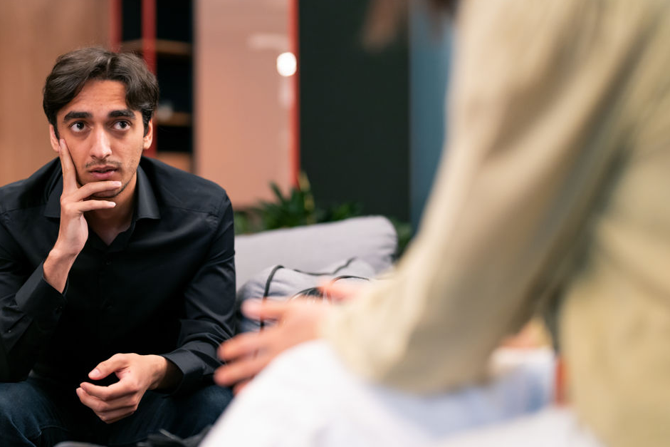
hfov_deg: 29.5
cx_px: 244
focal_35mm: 68
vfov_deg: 20.0
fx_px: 1265
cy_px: 238
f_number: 1.2
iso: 800
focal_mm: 50
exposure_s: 1/125
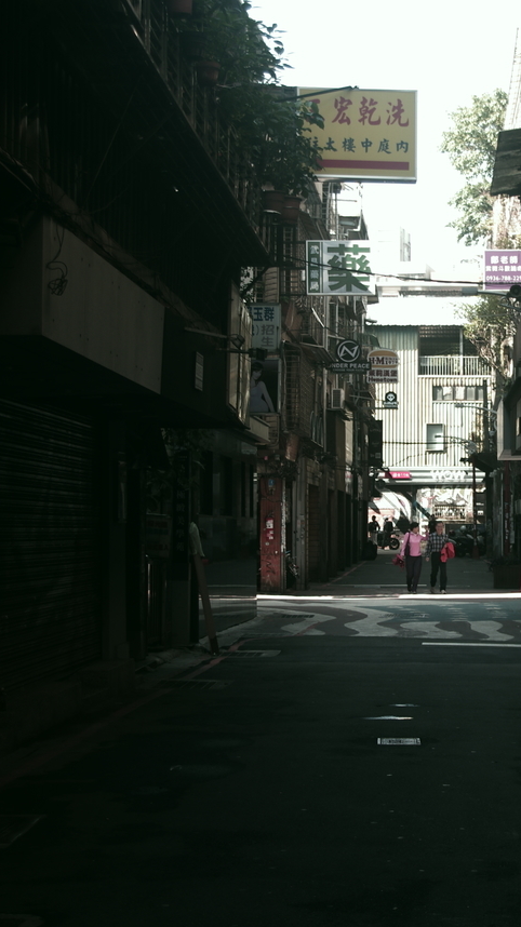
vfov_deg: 29.0
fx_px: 1795
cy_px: 466
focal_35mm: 73
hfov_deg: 16.3
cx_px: 475
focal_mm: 30.63
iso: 200
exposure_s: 1/160
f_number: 4
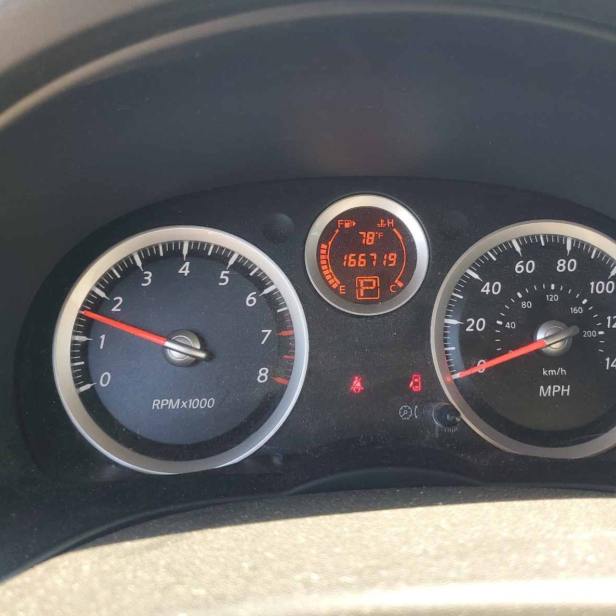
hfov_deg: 52.0
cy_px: 307
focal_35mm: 31
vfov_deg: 52.5
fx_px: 624
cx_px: 383
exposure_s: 1/159
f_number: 1.5
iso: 50
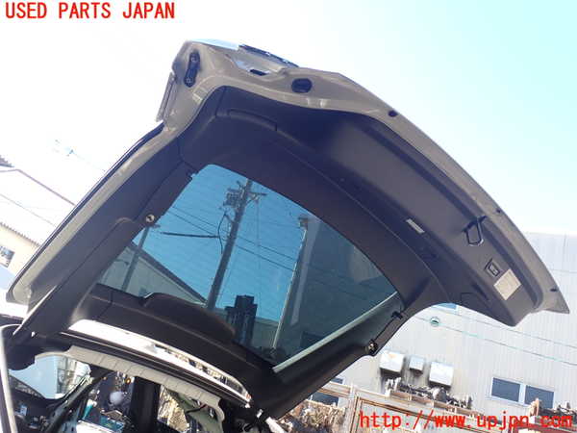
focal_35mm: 30
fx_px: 500
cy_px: 216
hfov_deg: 60.0
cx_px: 288
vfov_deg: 46.8
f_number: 3.2
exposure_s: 1/160
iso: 100
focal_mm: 5.4
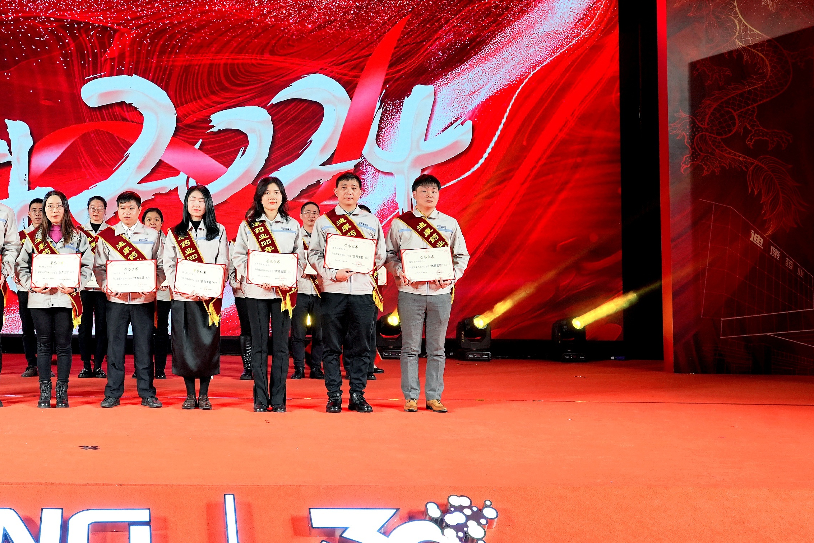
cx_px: 150
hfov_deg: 40.0
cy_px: 199
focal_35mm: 47
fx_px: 1063
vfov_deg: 28.5
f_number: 6.3
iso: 800
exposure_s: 1/60
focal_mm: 27
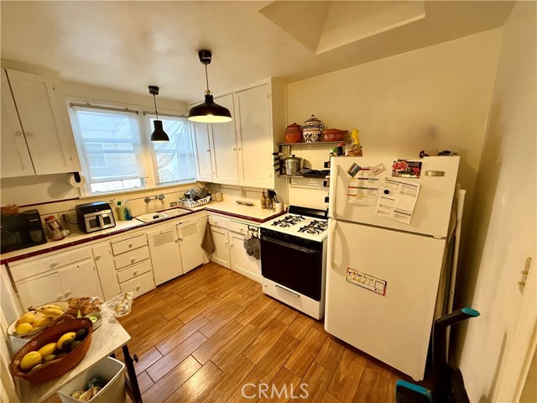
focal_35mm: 14
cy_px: 202
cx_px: 268
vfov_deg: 85.7
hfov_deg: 102.1
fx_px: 217
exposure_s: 1/60
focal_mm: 2.22
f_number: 2.2
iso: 320
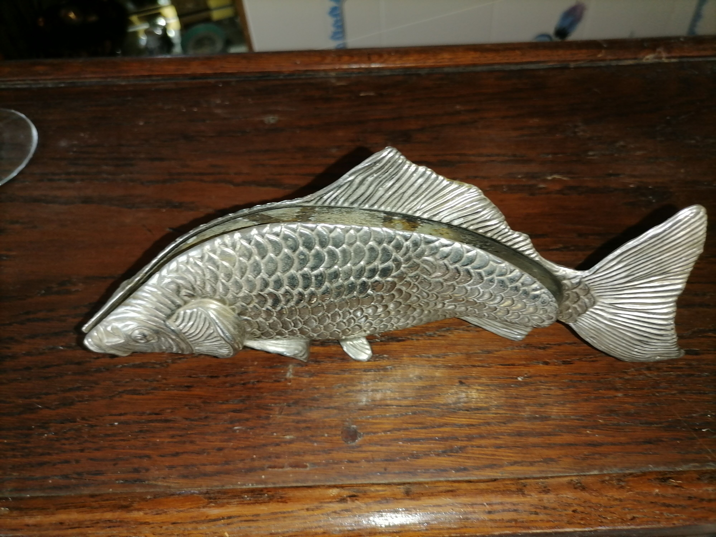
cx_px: 358
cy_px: 268
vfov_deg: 53.1
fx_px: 538
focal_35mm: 26
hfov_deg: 67.3
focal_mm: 5.4
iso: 80
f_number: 1.8
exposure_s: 1/50
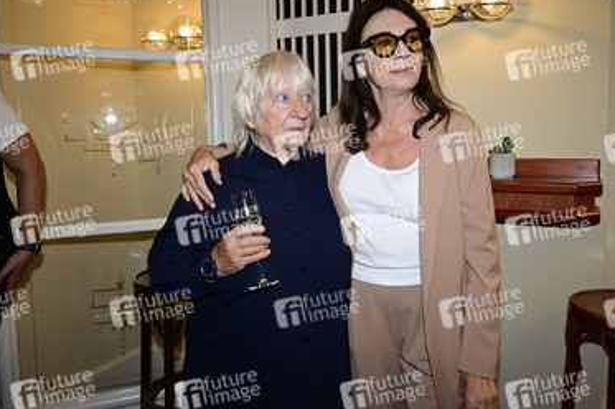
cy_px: 185
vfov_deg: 44.8
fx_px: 495
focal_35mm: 29
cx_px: 339
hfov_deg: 63.6
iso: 1250
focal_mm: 24
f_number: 5
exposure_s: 1/200
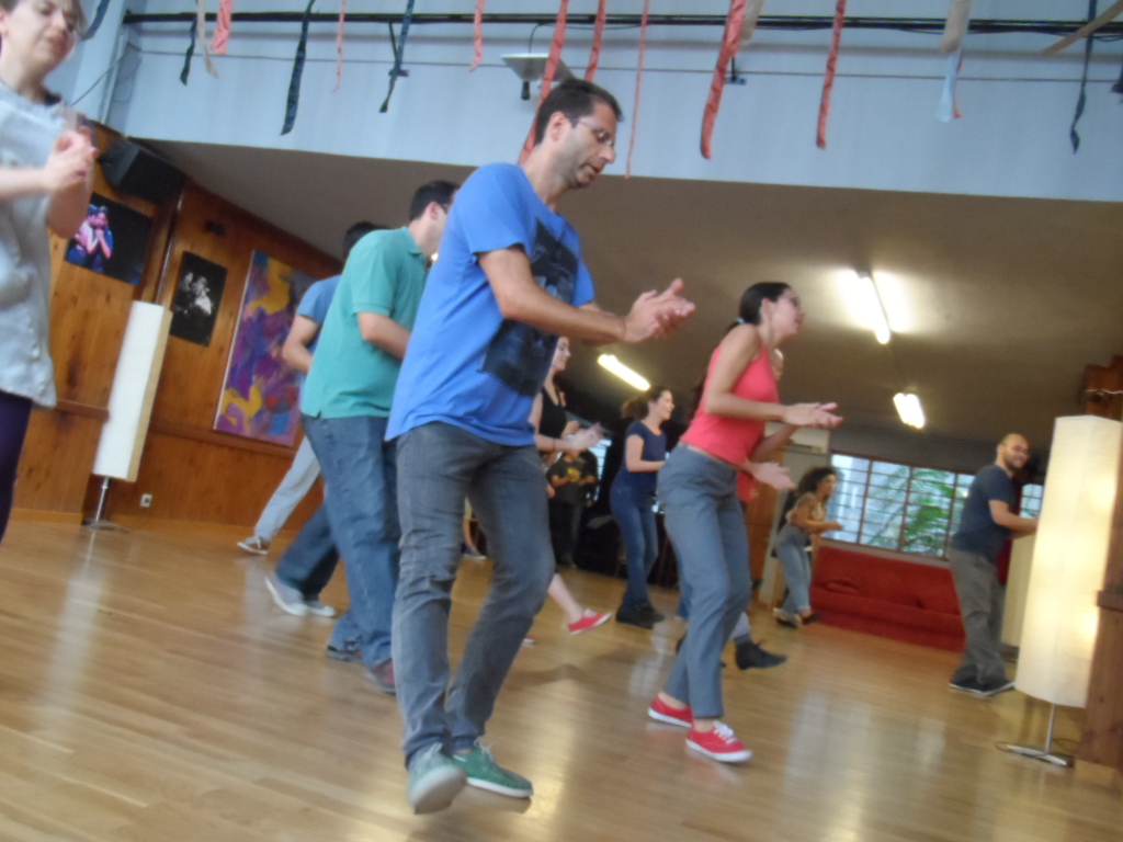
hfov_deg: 56.8
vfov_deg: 44.2
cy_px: 421
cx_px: 562
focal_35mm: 32
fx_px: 1038
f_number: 3.4
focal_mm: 5.3
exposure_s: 1/45
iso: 800
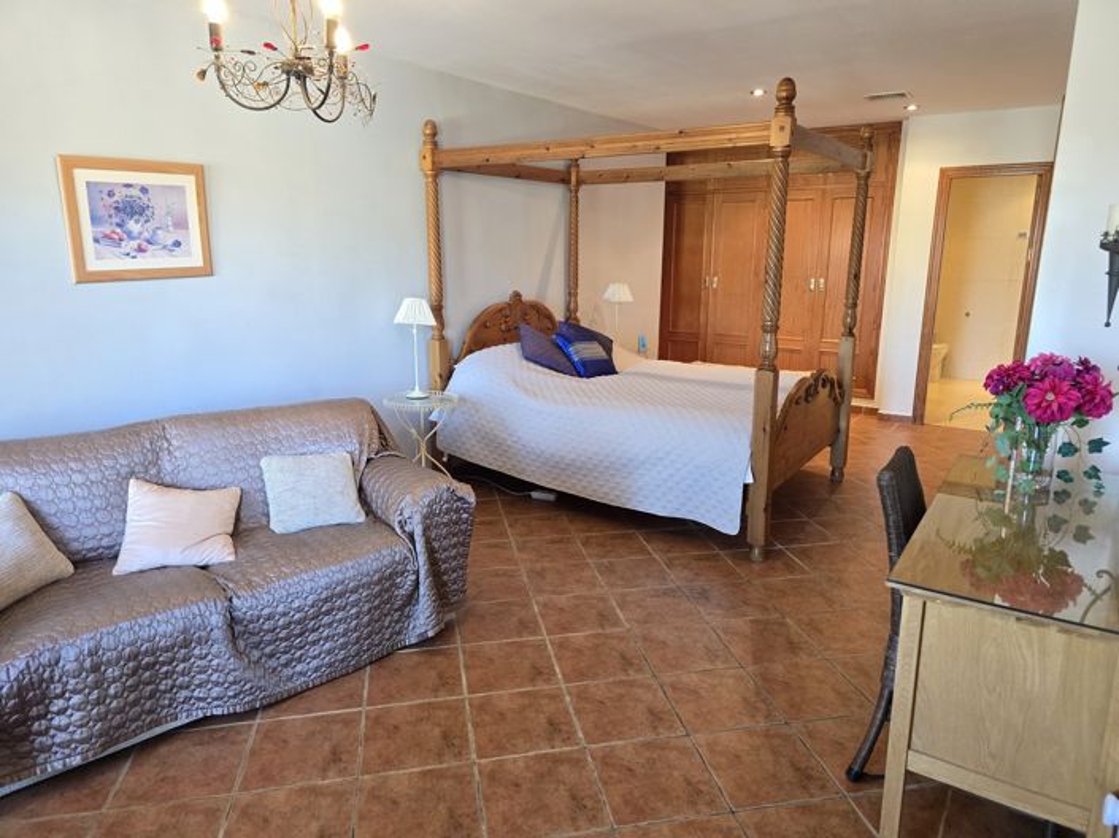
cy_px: 419
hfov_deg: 74.0
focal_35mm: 23
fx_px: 743
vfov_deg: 58.8
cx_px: 560
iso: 500
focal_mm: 6.3
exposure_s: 1/100
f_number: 1.7
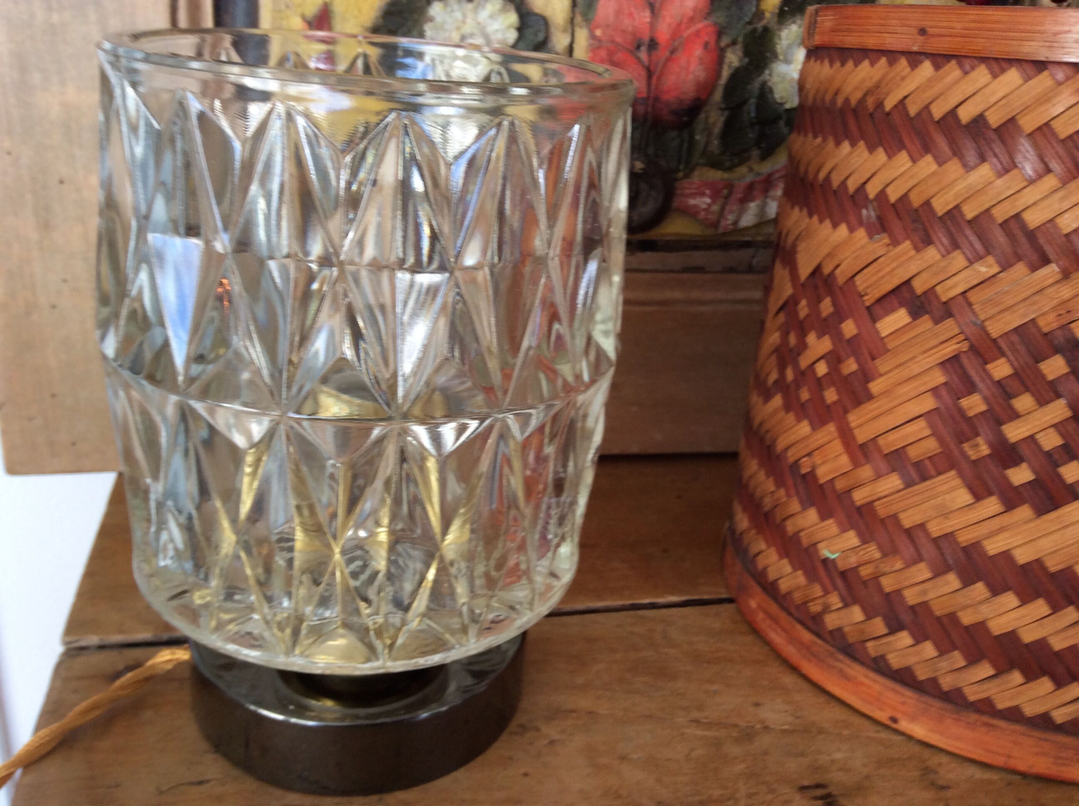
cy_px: 403
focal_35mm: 32
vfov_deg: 44.1
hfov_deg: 56.9
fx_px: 996
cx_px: 540
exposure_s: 1/33
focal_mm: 3.3
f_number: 2.4
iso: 32
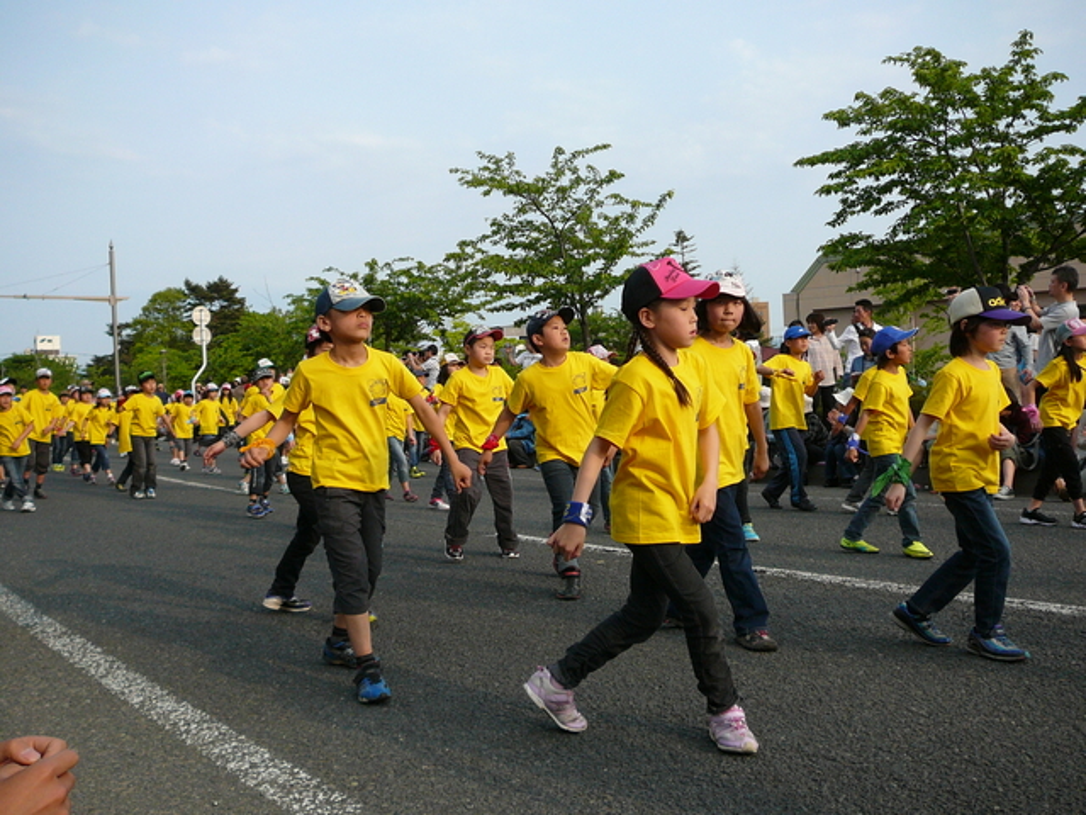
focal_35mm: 35
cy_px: 408
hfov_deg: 52.6
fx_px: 1098
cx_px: 543
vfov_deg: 40.7
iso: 100
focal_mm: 5.2
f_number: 2.8
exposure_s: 1/800
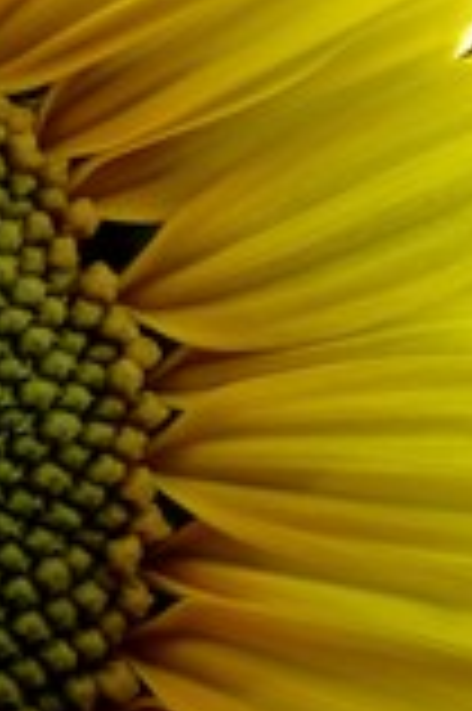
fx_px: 1951
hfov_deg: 13.8
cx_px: 171
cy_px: 392
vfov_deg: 20.6
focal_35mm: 99
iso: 80
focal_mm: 4.5
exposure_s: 1/60
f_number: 2.8
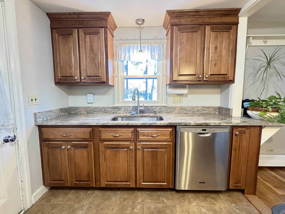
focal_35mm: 15
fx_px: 123
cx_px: 143
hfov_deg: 98.2
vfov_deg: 81.7
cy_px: 105
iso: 800
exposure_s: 1/60
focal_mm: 2.22
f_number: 2.2
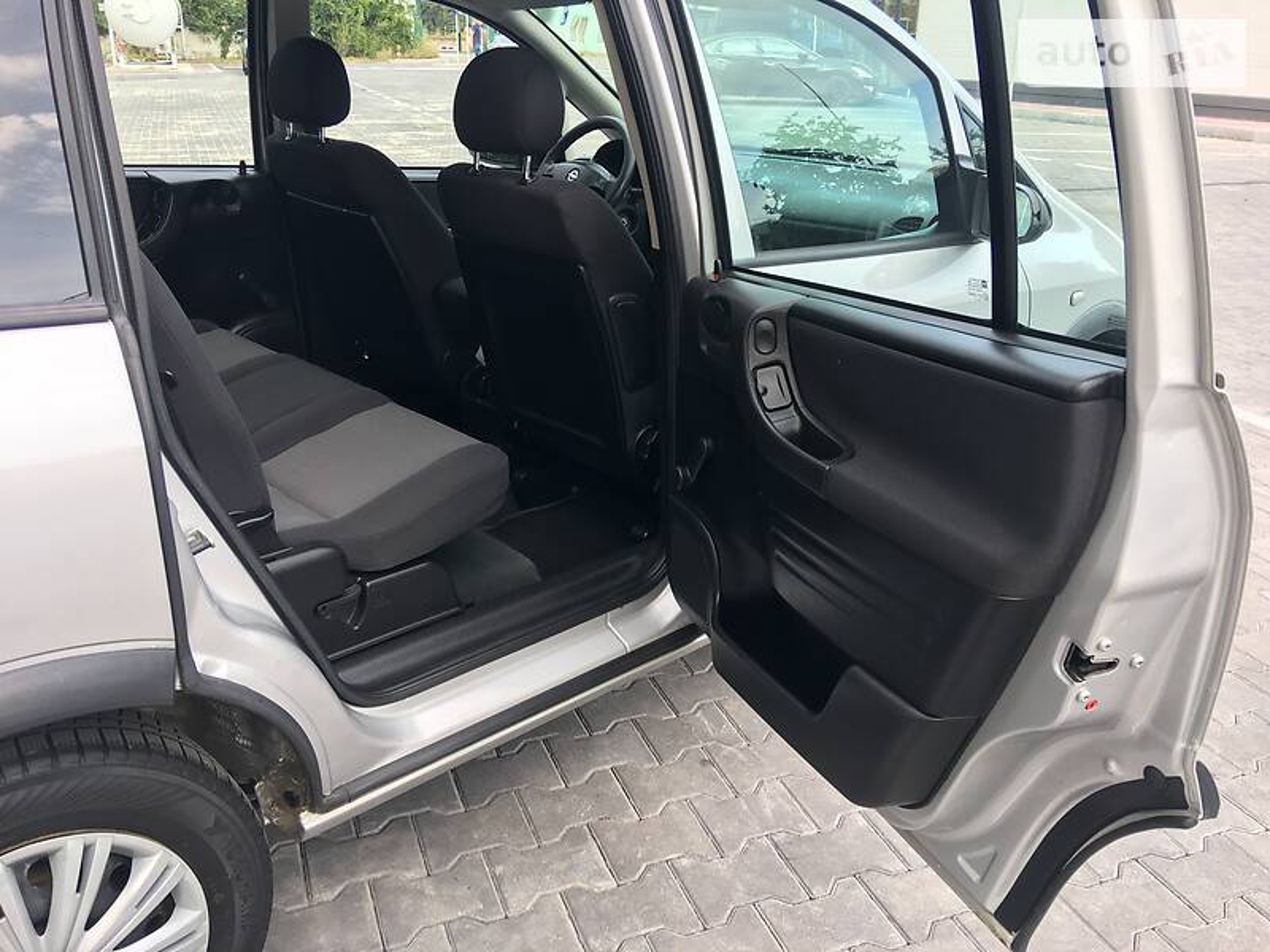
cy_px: 476
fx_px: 1064
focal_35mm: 29
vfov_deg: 48.2
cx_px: 635
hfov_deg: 61.7
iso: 25
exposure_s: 1/123
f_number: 2.2
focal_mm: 4.2
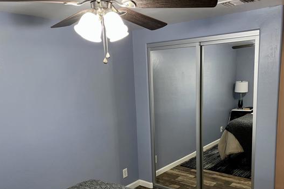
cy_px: 126
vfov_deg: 39.5
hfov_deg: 56.9
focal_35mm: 33
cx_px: 164
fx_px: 260
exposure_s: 1/60
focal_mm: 5.1
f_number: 1.6
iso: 250
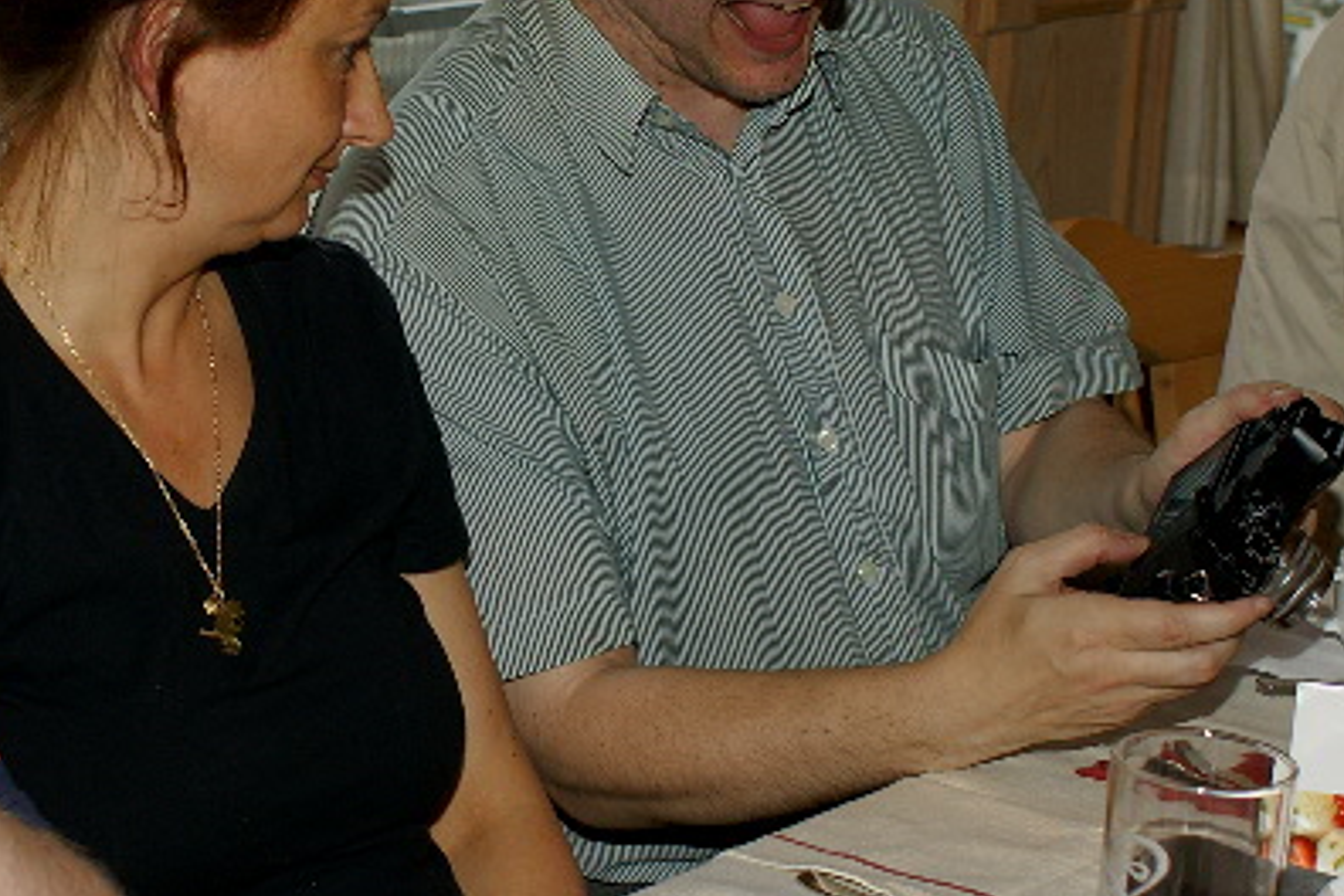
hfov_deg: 19.2
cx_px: 360
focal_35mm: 106
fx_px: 3957
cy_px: 400
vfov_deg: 12.9
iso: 200
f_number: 5
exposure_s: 1/60
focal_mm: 28
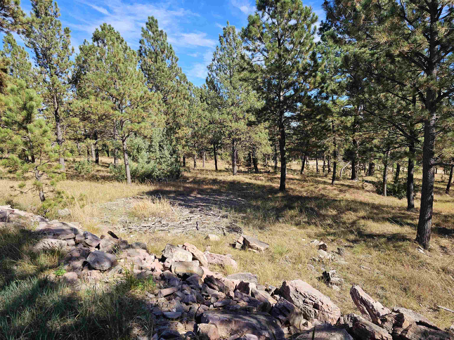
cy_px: 170
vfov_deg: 58.9
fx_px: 302
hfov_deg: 73.9
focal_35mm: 23
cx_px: 227
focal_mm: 6.3
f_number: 1.7
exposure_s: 1/432
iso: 10
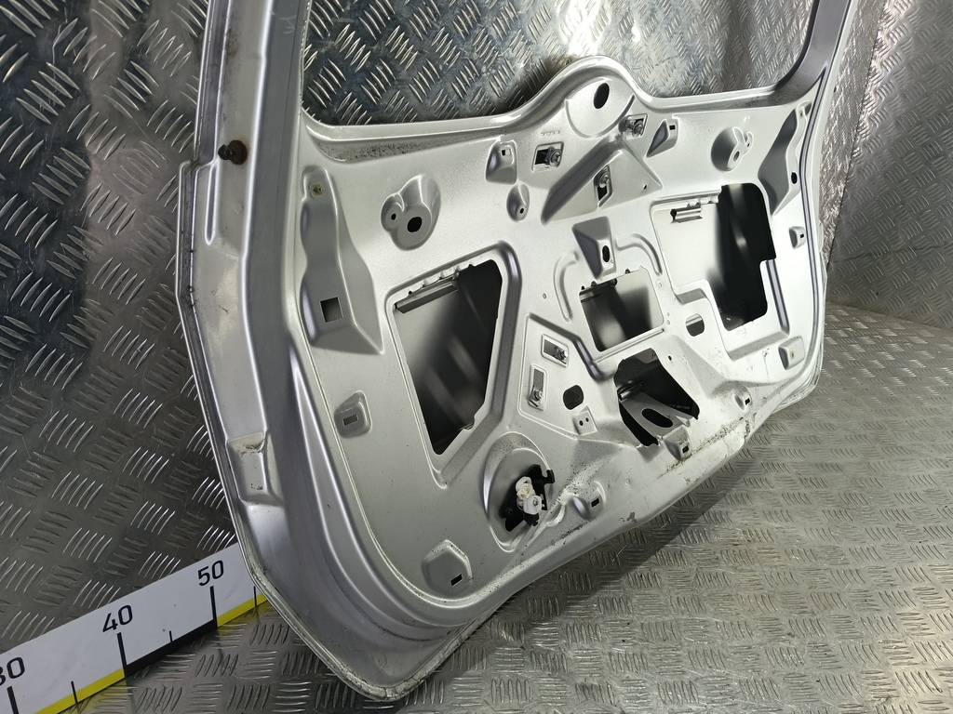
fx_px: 633
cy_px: 357
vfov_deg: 58.9
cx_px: 476
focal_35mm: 23
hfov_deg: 73.9
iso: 86
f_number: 1.6
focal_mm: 4.11
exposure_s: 1/50
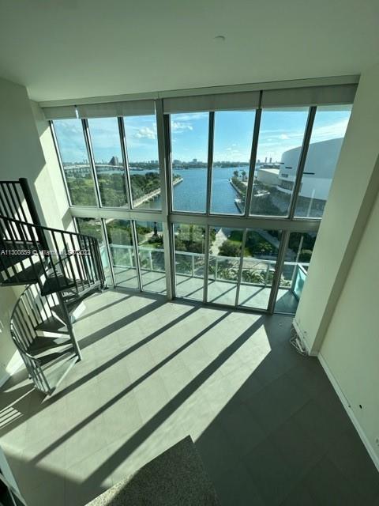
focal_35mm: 14
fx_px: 204
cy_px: 253
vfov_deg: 102.1
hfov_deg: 85.7
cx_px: 190
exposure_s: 1/1531
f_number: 2.2
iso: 40
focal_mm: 2.22
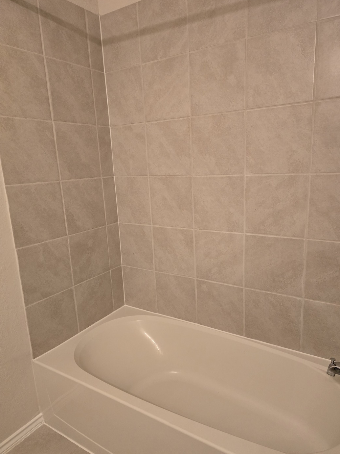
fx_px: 314
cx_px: 176
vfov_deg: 71.6
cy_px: 233
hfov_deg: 56.8
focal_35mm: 24
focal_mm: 6.3
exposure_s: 1/120
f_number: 1.7
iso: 800
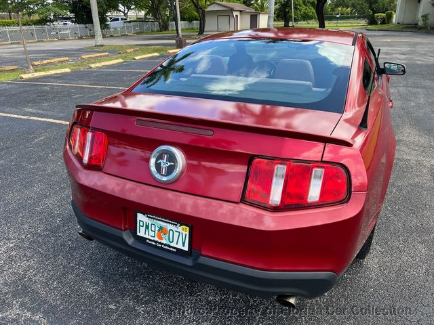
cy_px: 162
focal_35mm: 26
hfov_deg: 67.3
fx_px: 326
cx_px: 217
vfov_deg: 53.1
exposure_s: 1/827
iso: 50
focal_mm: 5.7
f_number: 1.5
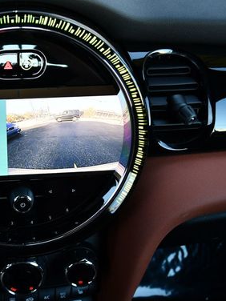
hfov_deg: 24.0
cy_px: 133
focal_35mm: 59
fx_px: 514
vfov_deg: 32.7
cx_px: 12
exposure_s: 1/250
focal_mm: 18
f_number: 3.5
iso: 500
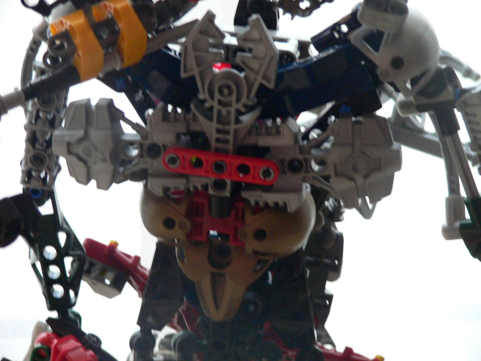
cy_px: 180
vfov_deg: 12.2
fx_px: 1681
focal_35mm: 121
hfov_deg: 16.3
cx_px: 240
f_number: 2.8
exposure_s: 1/5
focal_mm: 16
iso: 200
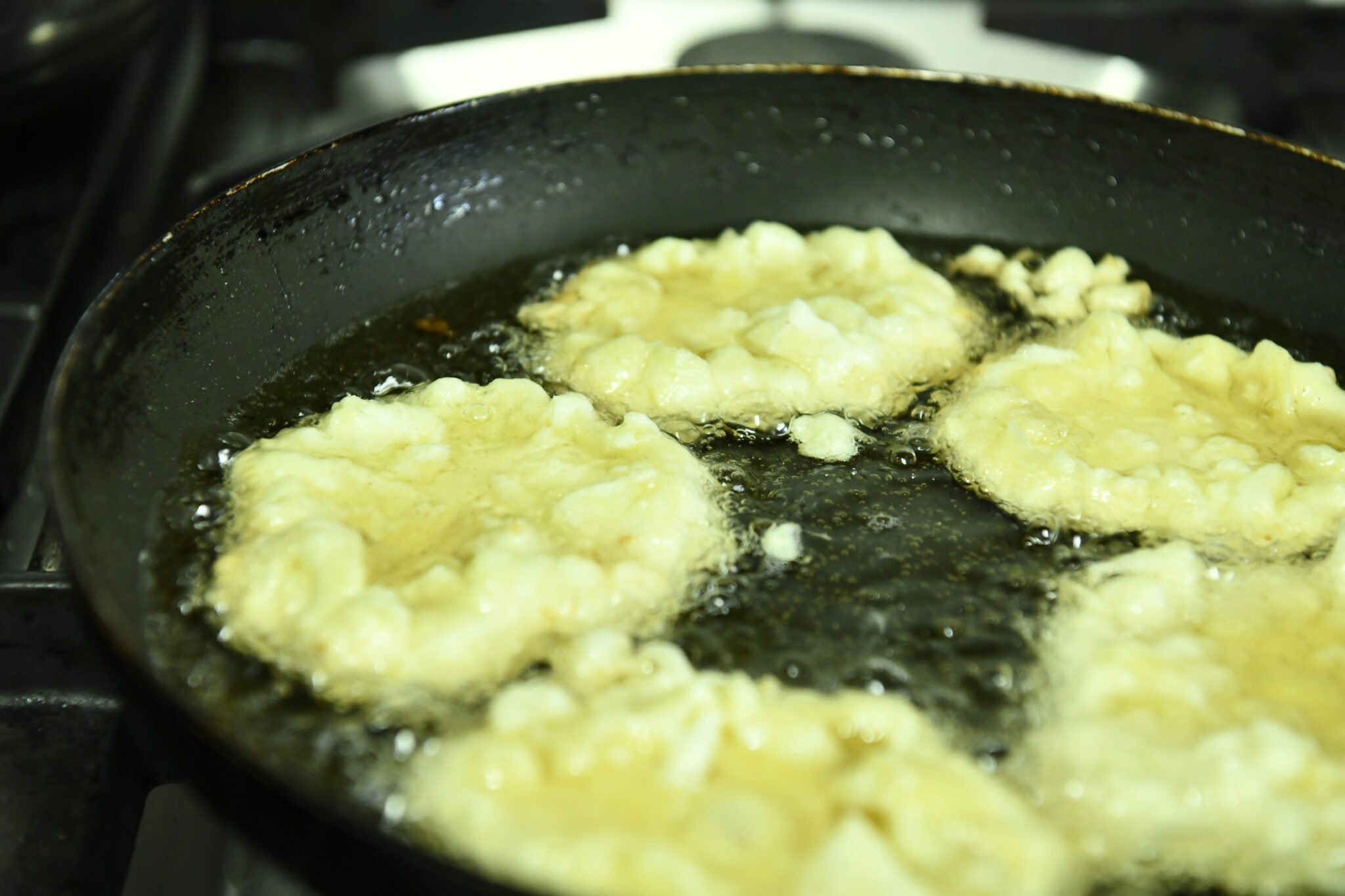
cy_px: 448
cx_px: 672
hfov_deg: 28.8
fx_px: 2615
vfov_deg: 19.5
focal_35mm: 70
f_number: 4.5
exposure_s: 1/160
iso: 4000
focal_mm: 70
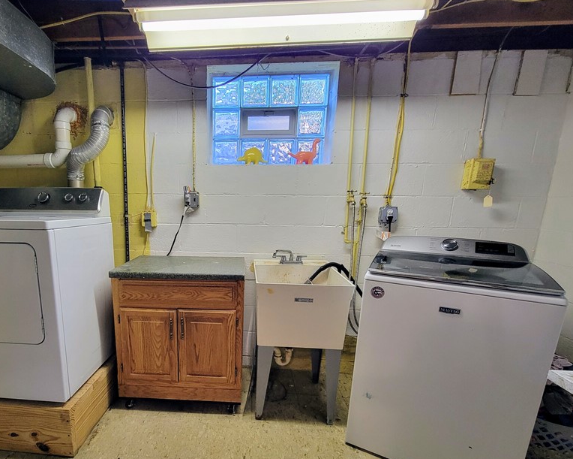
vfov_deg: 76.1
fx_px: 288
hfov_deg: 88.2
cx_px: 223
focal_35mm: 17
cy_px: 276
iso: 320
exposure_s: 1/60
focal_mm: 2.2
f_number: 2.2
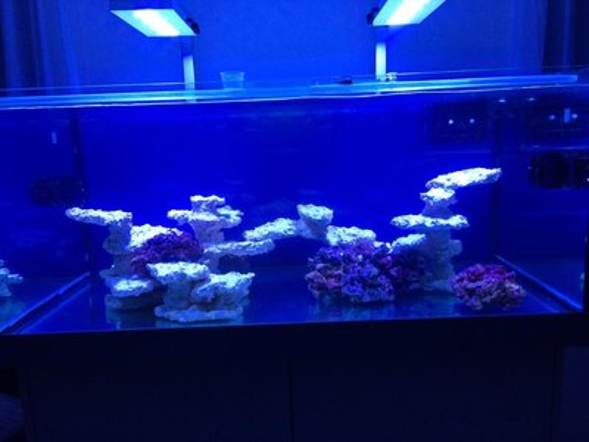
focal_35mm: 29
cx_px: 294
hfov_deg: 61.7
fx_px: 493
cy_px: 221
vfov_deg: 48.2
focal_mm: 4.15
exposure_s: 1/100
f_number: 2.2
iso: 40
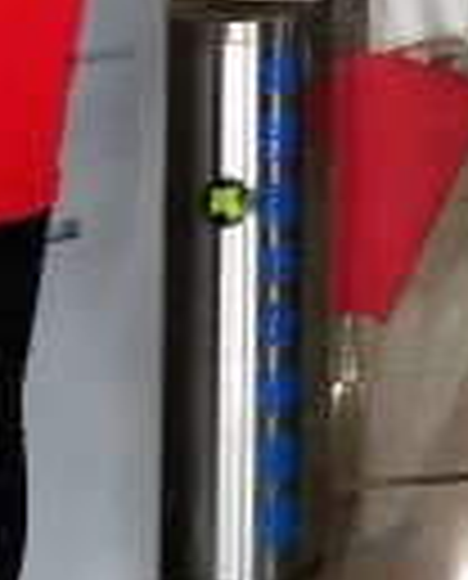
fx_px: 3326
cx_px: 1226
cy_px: -481
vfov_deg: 9.5
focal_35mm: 193
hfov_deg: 7.4
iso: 393
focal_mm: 3.95
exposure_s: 1/50
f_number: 1.8
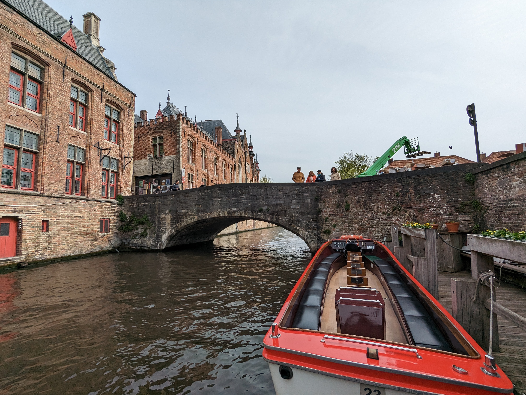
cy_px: 198
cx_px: 263
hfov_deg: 94.5
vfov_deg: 78.1
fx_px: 243
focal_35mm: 16
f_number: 2.2
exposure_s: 1/1721
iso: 48
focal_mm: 2.35
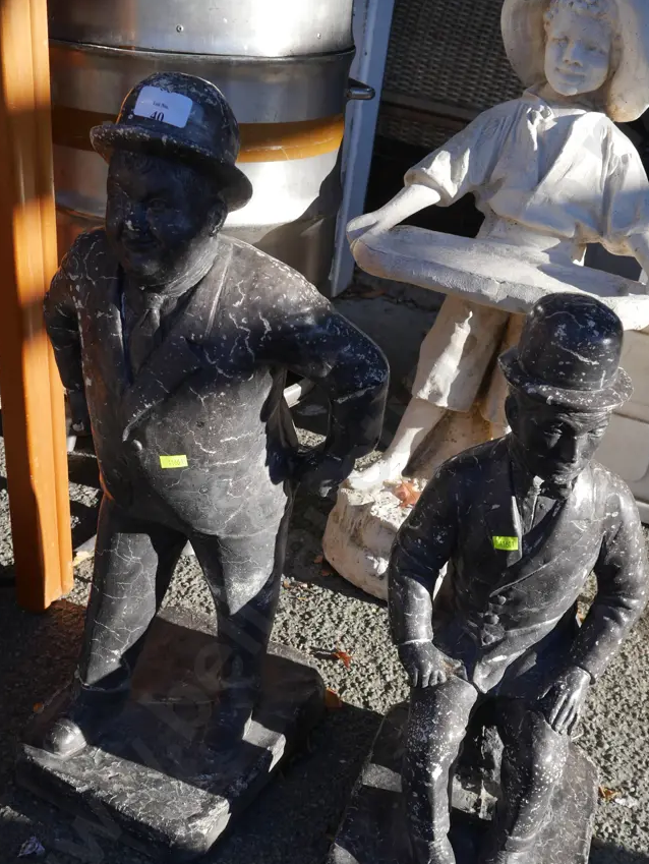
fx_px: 1024
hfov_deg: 35.2
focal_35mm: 41
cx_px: 339
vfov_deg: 45.6
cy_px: 504
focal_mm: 17
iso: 200
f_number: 6.3
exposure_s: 1/320
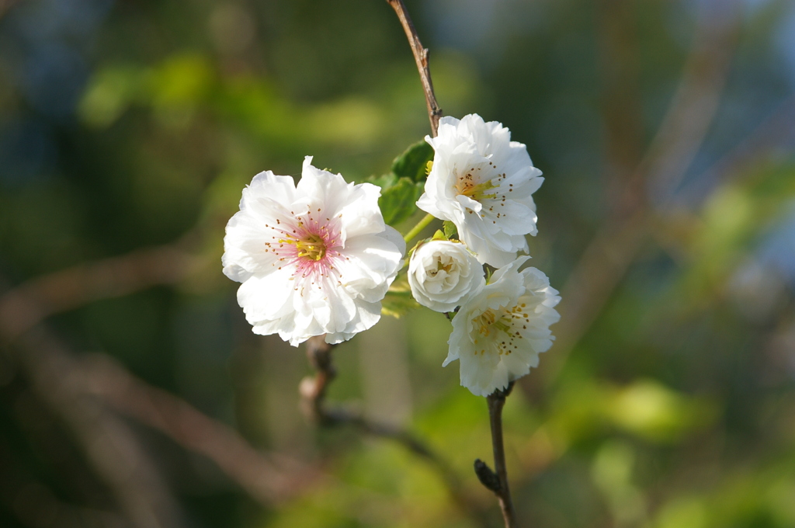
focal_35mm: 158
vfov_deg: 8.7
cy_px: 264
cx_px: 398
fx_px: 3474
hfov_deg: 13.1
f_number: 8
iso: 200
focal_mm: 105
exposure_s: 1/350
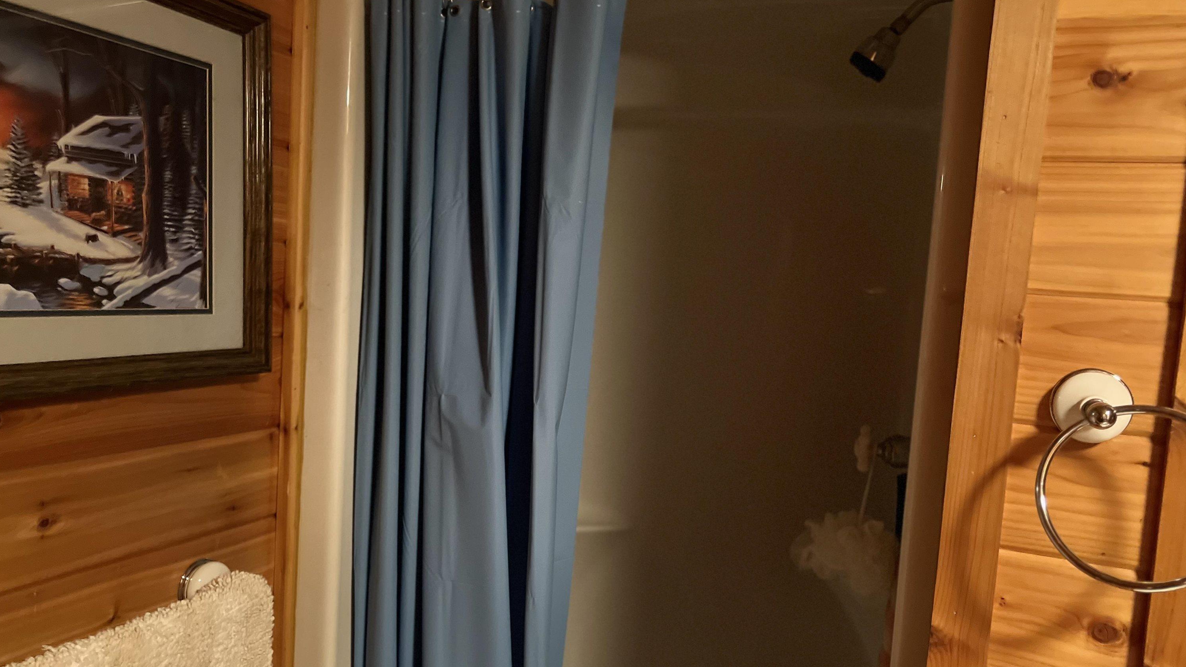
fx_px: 912
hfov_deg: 66.1
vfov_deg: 40.2
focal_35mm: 29
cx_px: 602
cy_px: 346
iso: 1000
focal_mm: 5.7
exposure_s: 1/30
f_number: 1.5
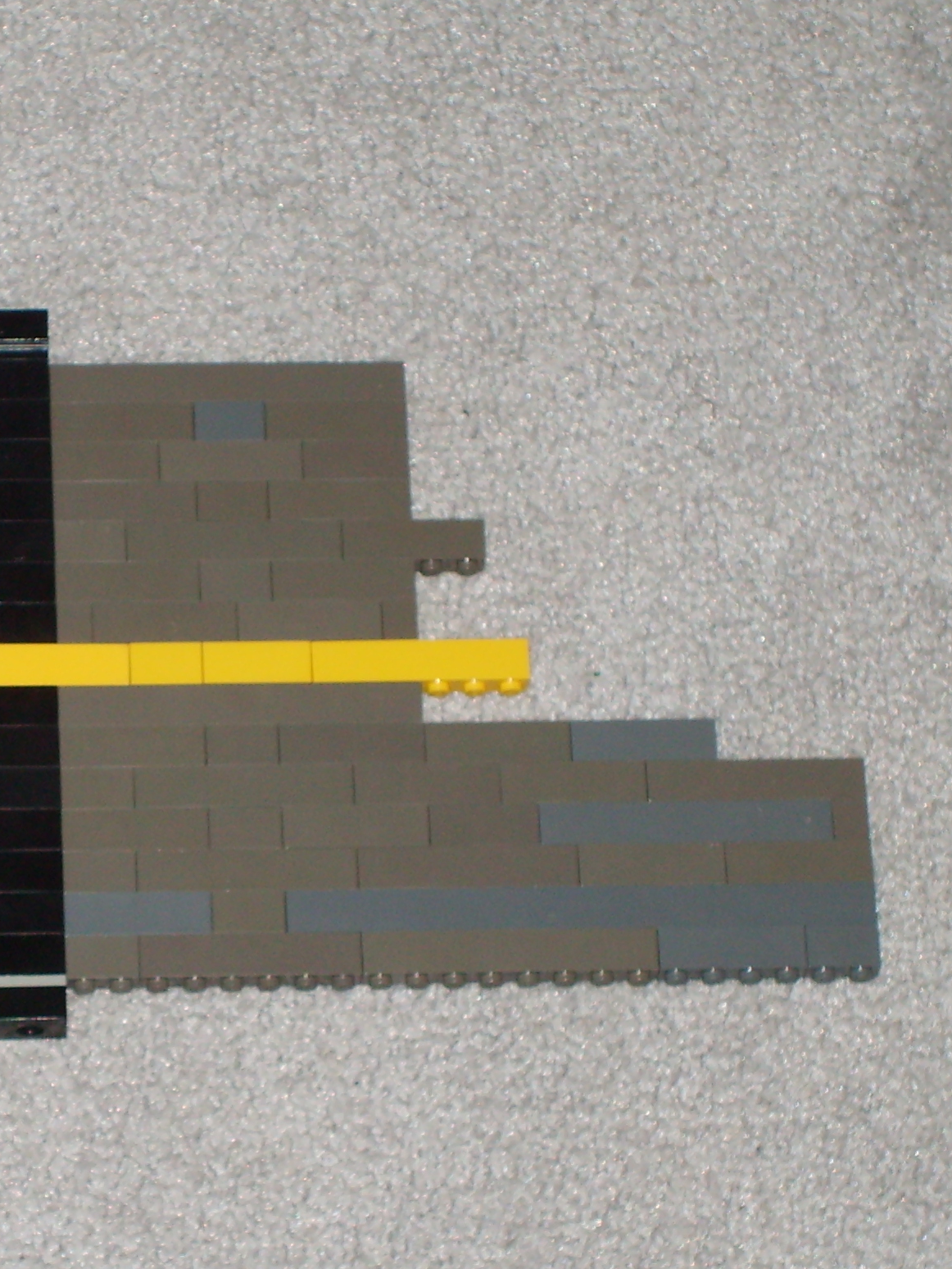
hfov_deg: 9.7
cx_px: -63
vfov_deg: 13.0
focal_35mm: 152
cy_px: 704
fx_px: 5573
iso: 100
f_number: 4.6
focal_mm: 15.5
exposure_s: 1/60
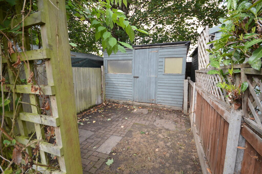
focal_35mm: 15
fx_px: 109
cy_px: 87
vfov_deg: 77.2
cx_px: 131
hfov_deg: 100.4
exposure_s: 1/125
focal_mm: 10
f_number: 5.6
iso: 320
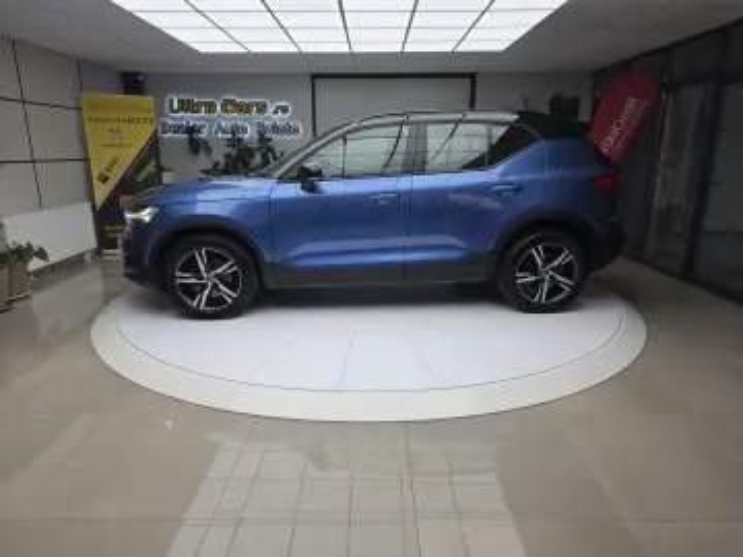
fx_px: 494
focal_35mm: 23
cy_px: 278
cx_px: 372
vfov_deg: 58.9
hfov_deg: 73.9
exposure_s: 1/100
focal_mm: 6.25
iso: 12
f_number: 1.7
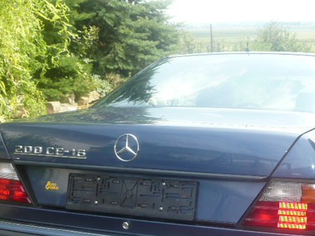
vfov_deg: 27.7
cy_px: 172
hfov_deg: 36.4
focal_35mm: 52
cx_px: 215
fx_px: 473
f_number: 3.3
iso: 100
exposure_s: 1/250
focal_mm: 4.6
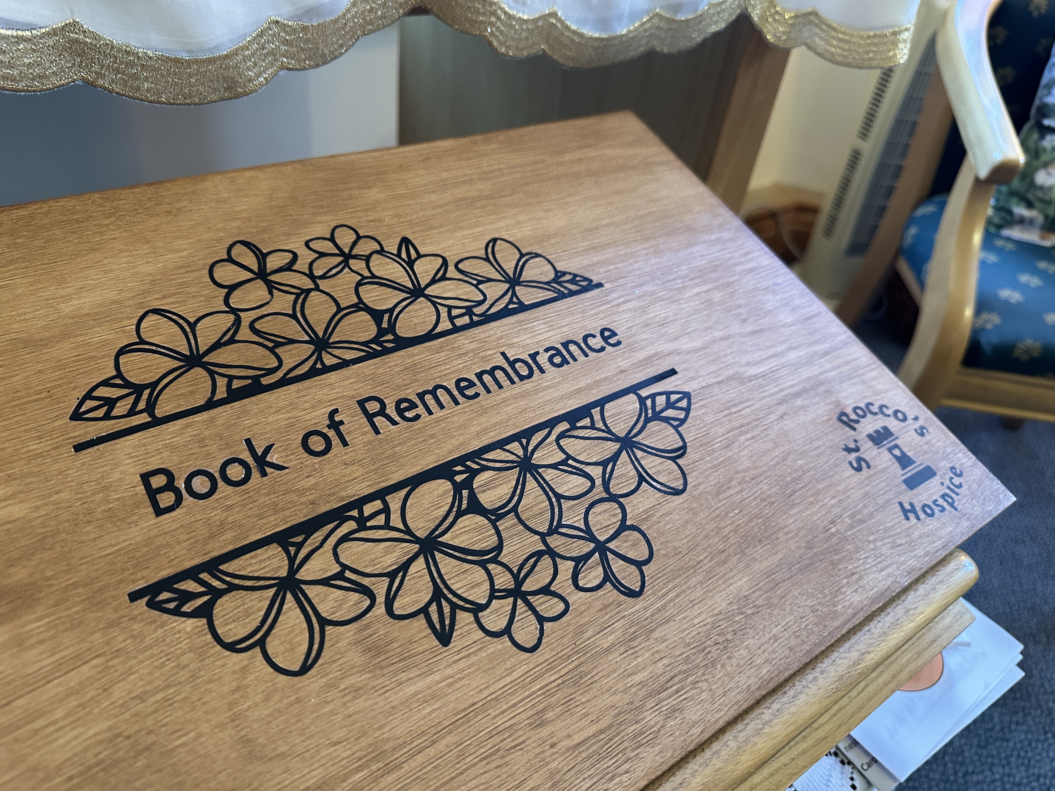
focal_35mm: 24
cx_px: 528
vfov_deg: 56.8
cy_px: 396
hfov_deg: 71.6
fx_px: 731
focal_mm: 6.86
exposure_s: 1/50
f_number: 1.78
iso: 400
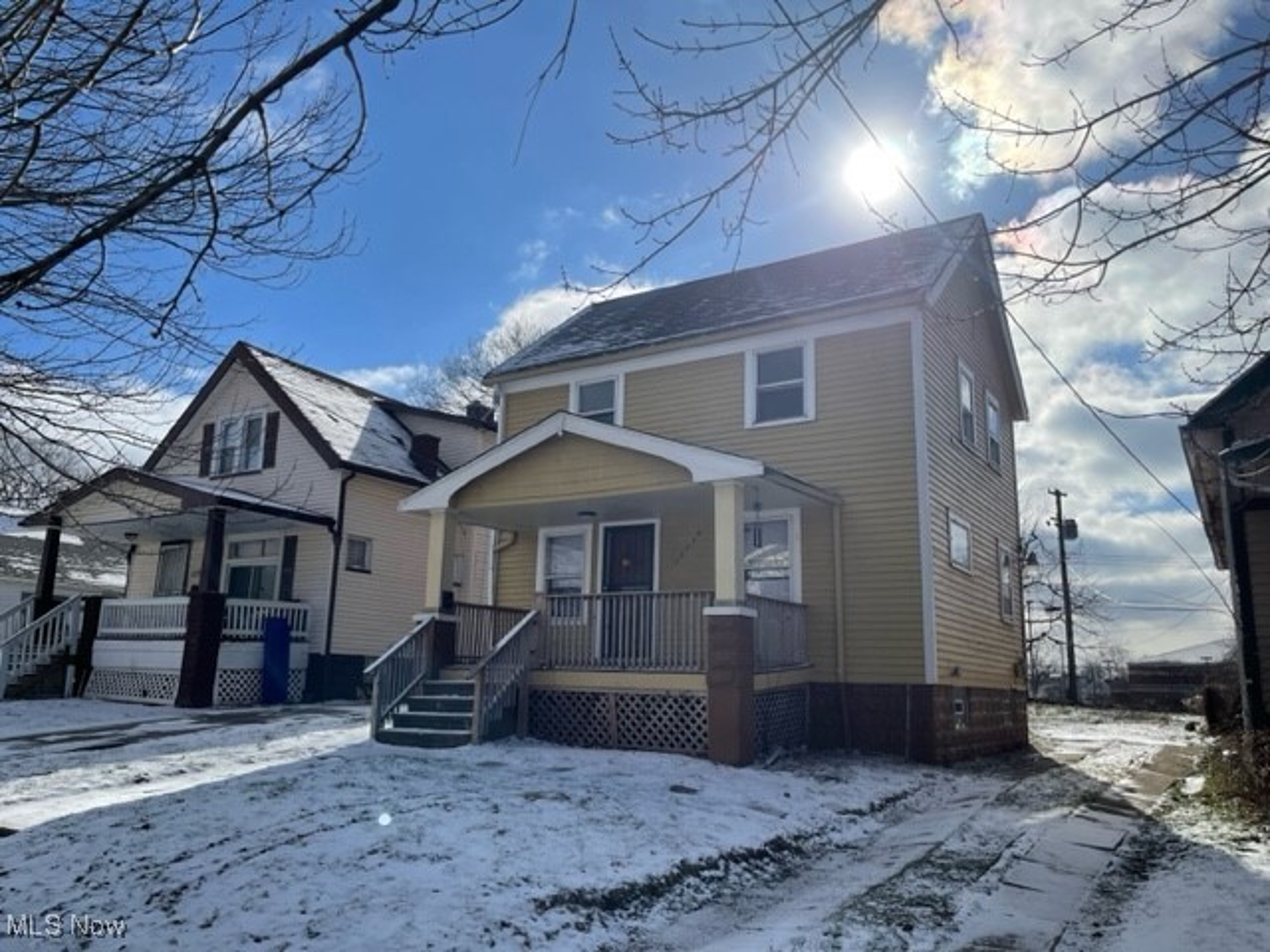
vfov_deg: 53.1
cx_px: 635
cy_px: 476
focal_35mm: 26
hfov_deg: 67.3
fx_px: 954
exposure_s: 1/10000
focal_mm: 5.1
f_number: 1.6
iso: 32
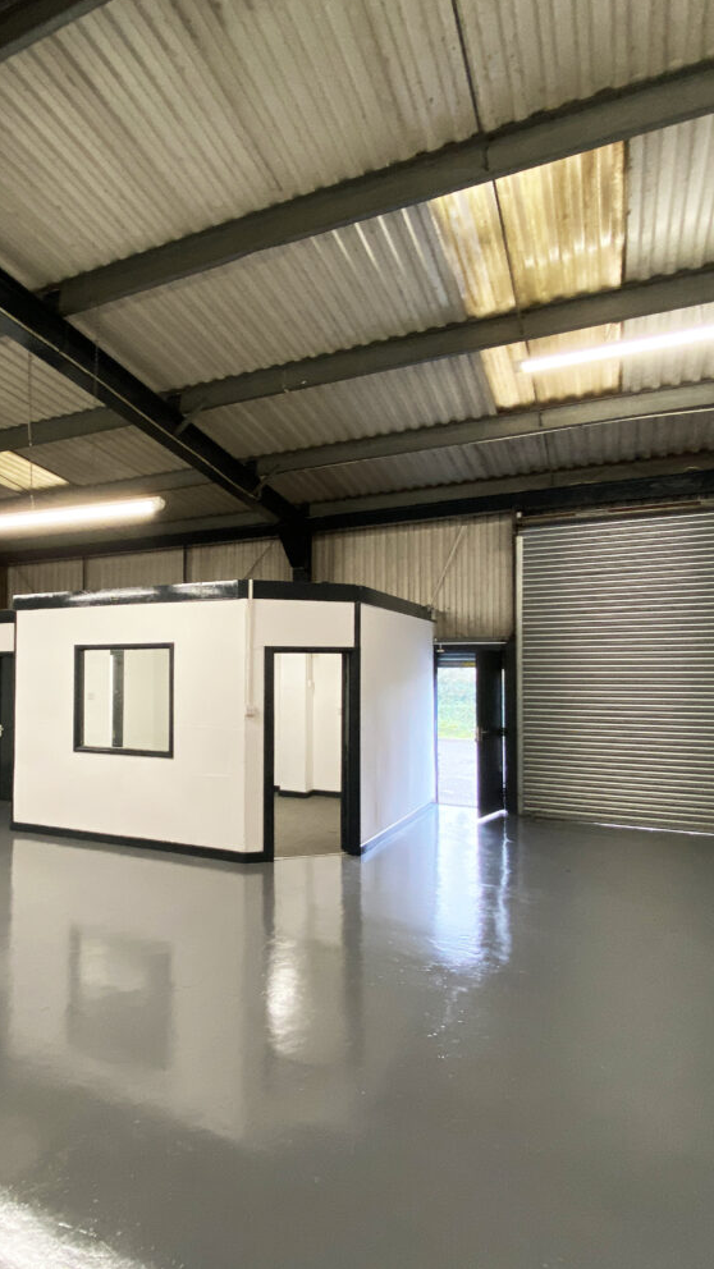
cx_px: 214
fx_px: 1279
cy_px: 632
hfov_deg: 30.8
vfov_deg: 52.8
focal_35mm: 38
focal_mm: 4.25
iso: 32
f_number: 1.8
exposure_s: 1/2625
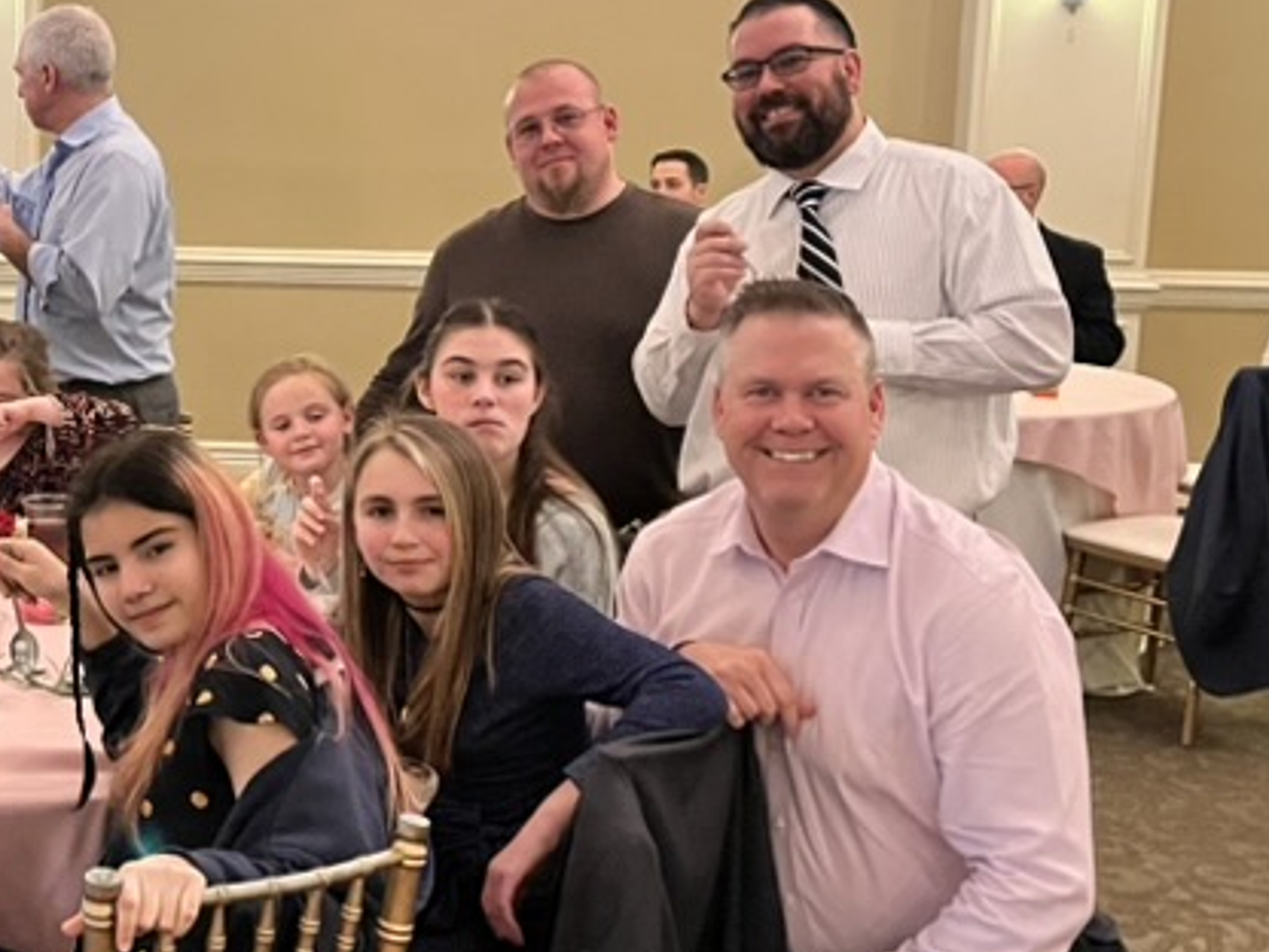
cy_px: 412
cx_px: 61
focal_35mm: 64
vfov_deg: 22.9
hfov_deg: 28.7
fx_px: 2346
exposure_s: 1/30
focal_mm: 5.1
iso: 640
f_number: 1.6
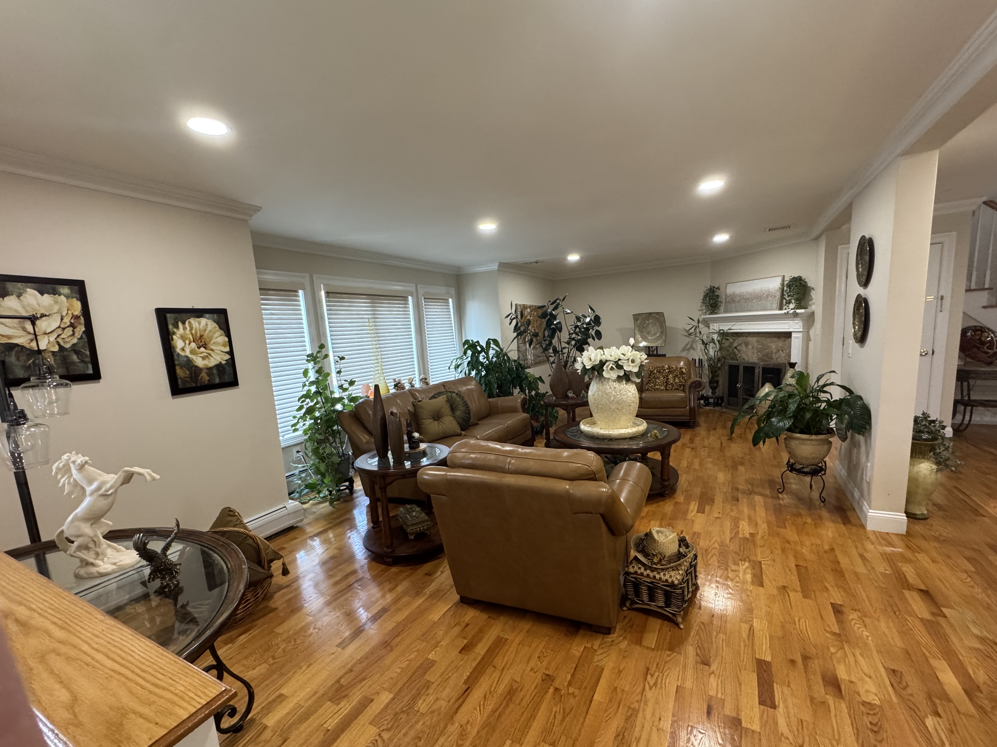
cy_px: 394
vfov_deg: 81.7
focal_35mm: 15
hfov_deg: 98.2
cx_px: 508
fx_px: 432
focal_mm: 2.22
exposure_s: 1/60
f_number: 2.2
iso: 320
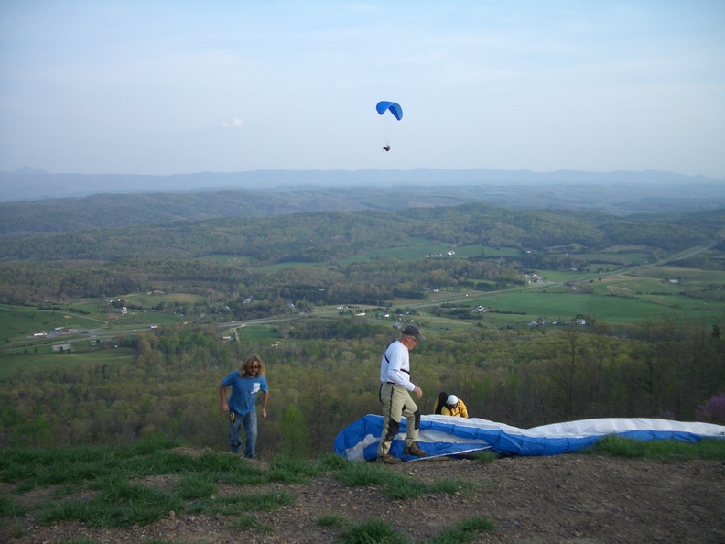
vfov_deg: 40.7
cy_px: 272
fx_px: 733
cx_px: 362
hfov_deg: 52.6
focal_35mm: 35
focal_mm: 5.8
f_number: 2.6
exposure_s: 1/640
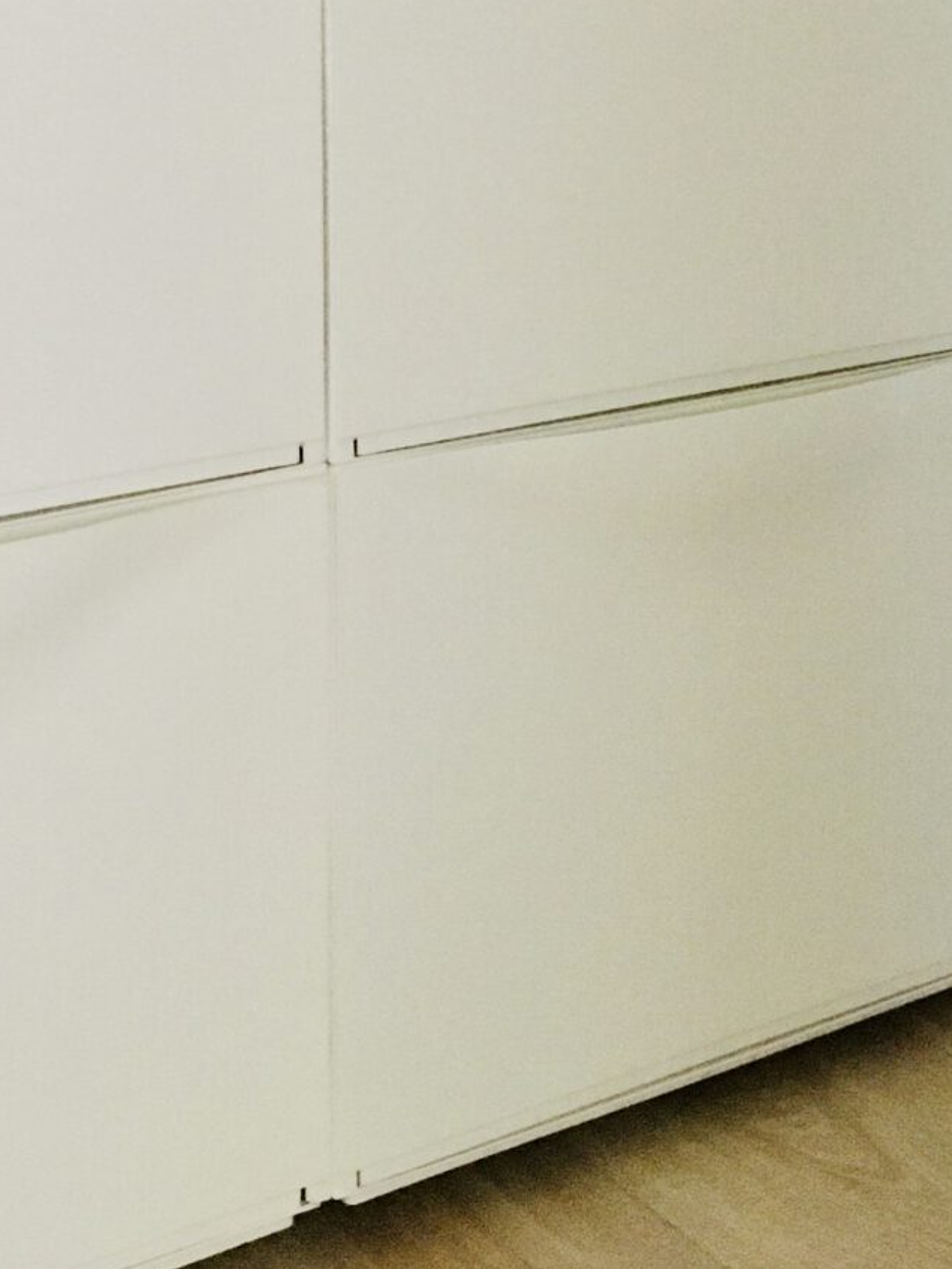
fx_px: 2567
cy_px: -162
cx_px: 654
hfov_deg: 20.9
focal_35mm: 70
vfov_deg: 25.5
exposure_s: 1/17
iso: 400
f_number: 2.2
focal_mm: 4.15
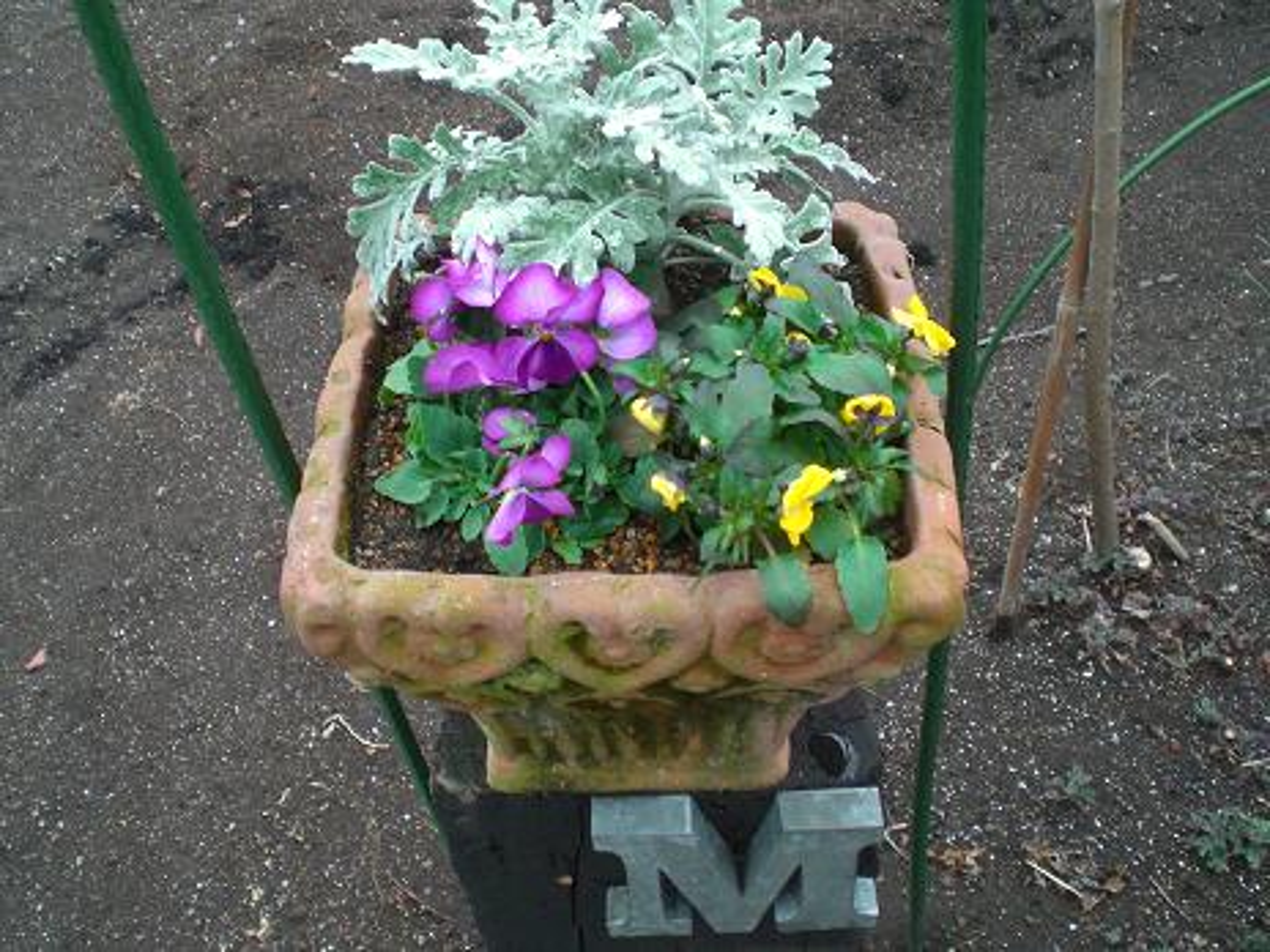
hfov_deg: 49.0
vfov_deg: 37.7
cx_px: 635
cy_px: 476
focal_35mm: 38
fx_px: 1394
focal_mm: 6.3
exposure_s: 1/160
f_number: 3.1
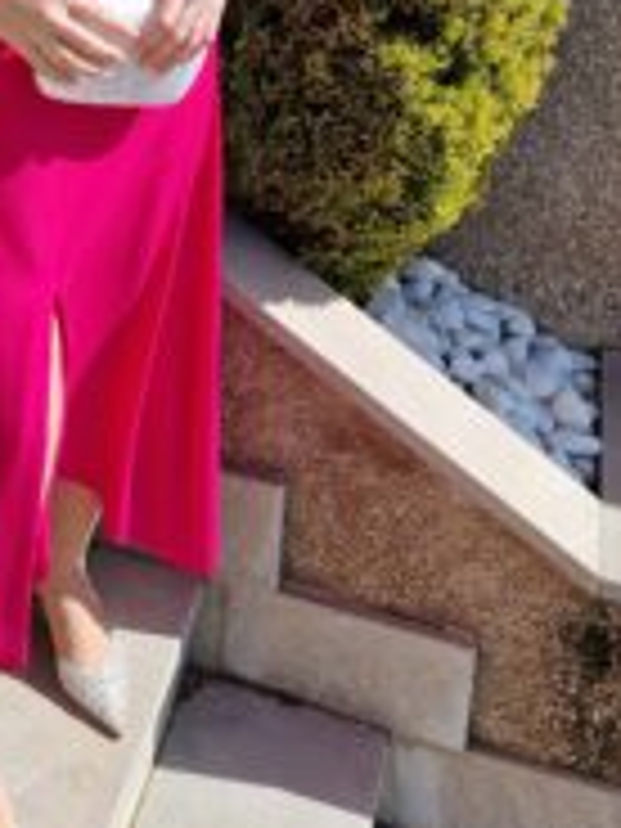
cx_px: 22
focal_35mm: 50
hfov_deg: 27.7
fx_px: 1196
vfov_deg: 35.7
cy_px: 68
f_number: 1.8
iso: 50
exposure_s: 1/1060
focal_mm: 6.4
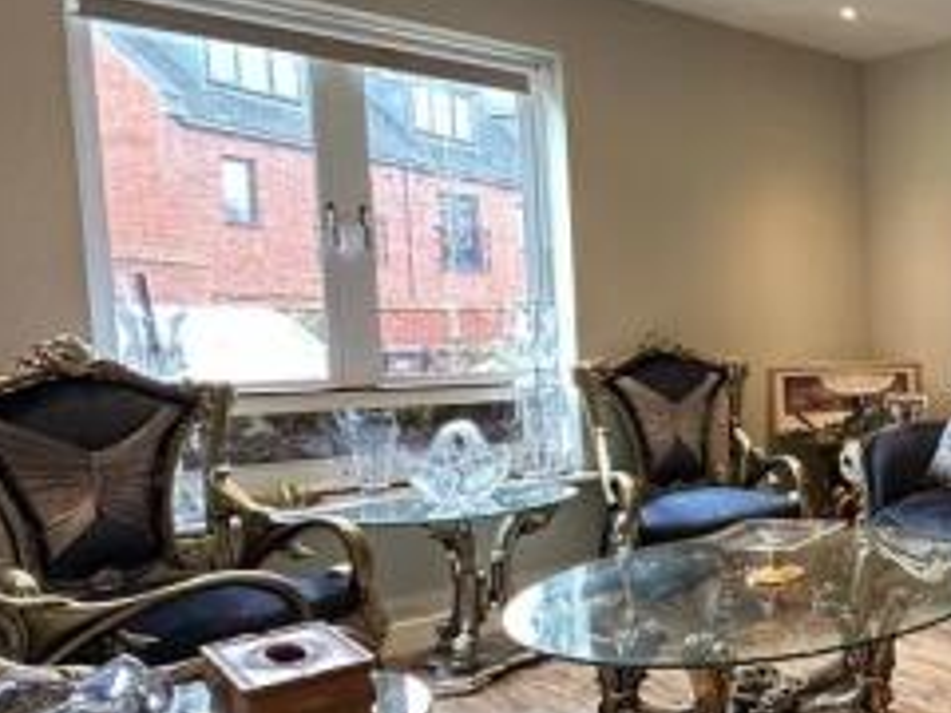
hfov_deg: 39.3
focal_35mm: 34
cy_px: 390
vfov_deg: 41.7
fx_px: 934
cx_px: 1139
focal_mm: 2.22
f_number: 2.2
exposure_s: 1/50
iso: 320
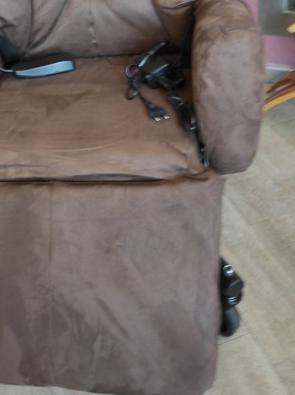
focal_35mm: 42
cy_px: 76
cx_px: 128
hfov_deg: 34.2
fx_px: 478
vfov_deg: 42.7
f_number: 1.89
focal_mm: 5.43
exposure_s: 1/33
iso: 218
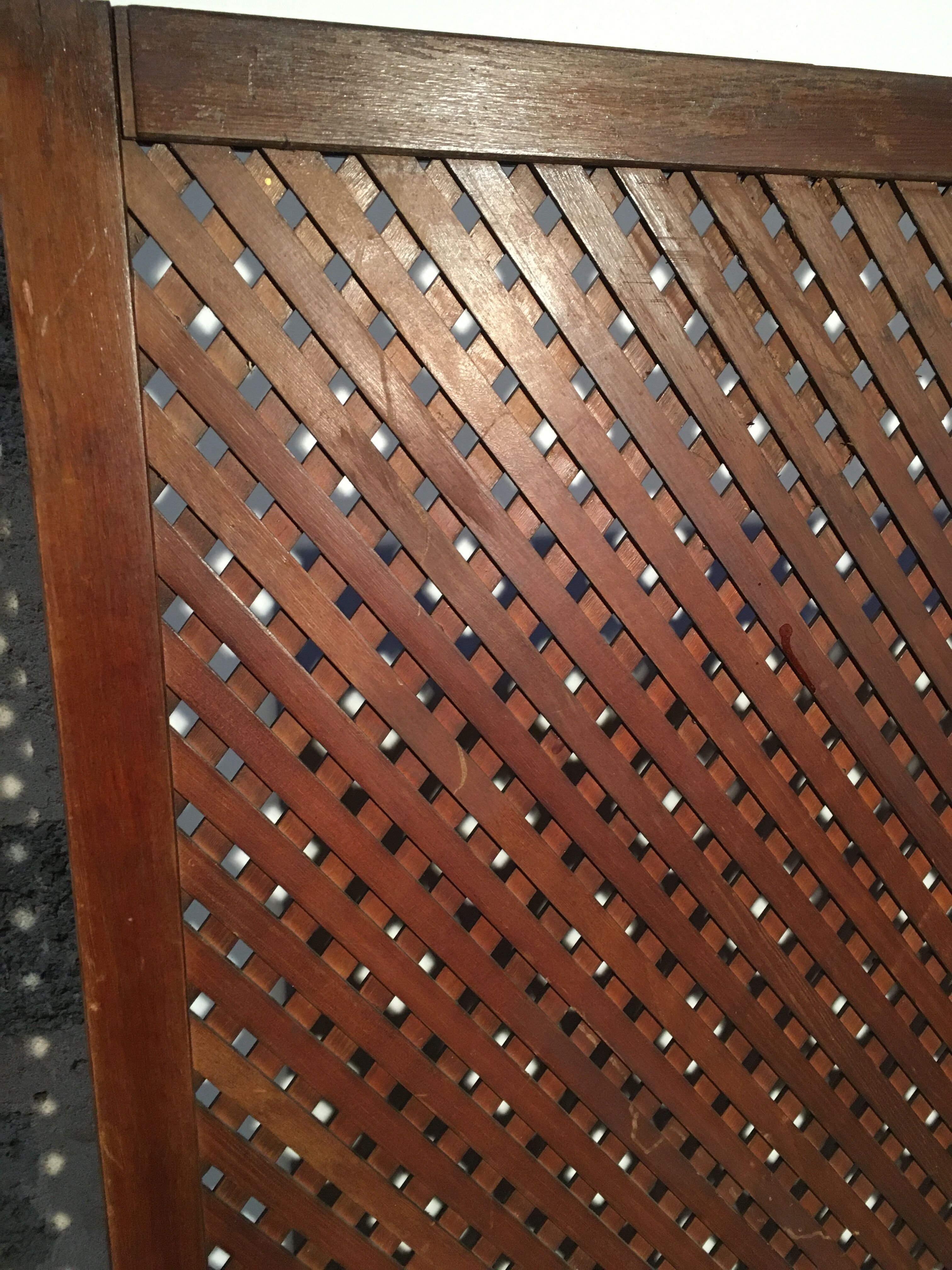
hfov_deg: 48.2
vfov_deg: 61.7
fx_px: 1063
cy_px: 635
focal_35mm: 29
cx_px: 476
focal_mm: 4.15
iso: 200
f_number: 2.2
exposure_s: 1/33
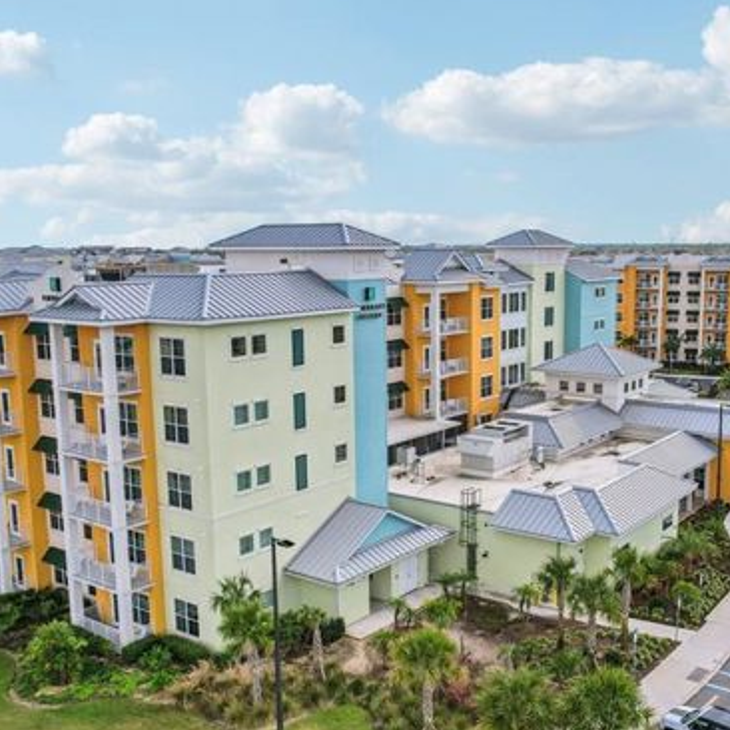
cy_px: 404
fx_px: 859
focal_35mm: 36
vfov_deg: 46.0
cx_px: 414
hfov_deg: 45.9
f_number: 2.8
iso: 110
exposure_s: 1/3000
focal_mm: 8.4
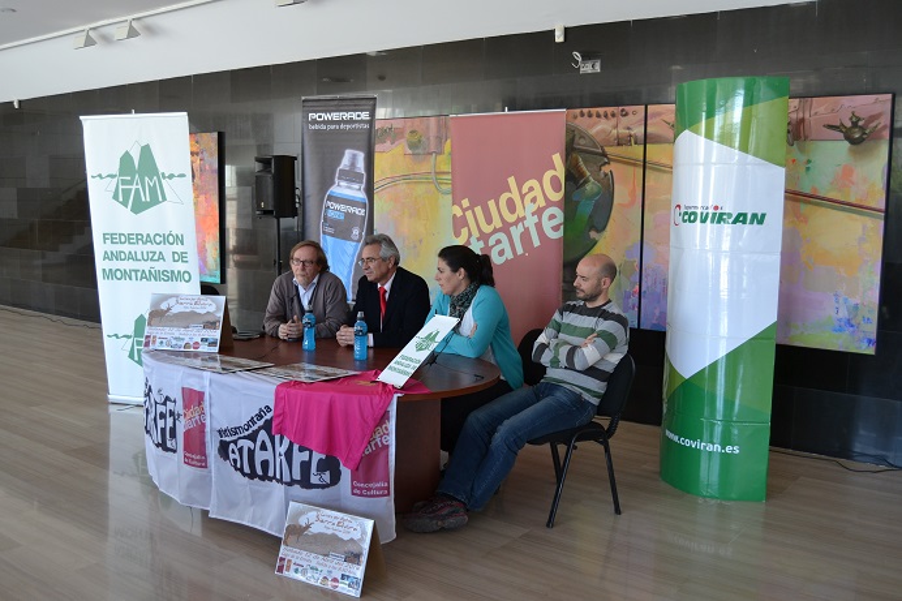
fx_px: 827
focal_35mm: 33
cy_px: 300
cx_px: 451
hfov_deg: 57.2
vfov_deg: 40.0
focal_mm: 22
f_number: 4
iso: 400
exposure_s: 1/60
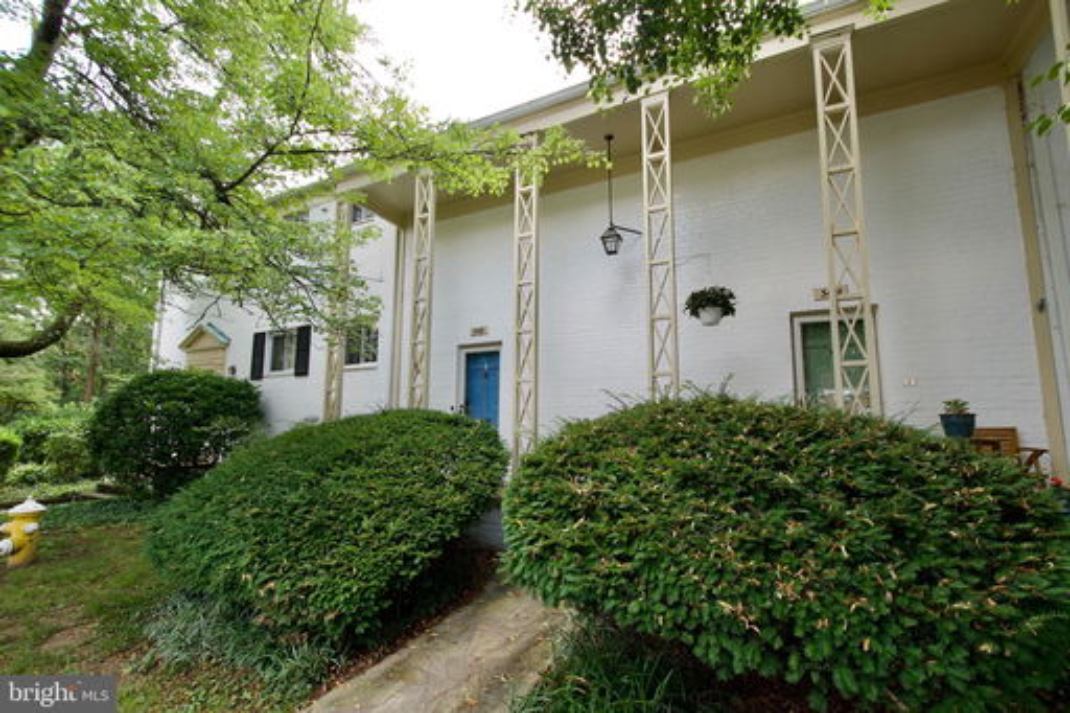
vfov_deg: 77.3
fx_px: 446
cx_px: 535
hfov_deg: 100.4
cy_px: 356
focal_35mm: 15
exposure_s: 1/200
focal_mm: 10
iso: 500
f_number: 7.1
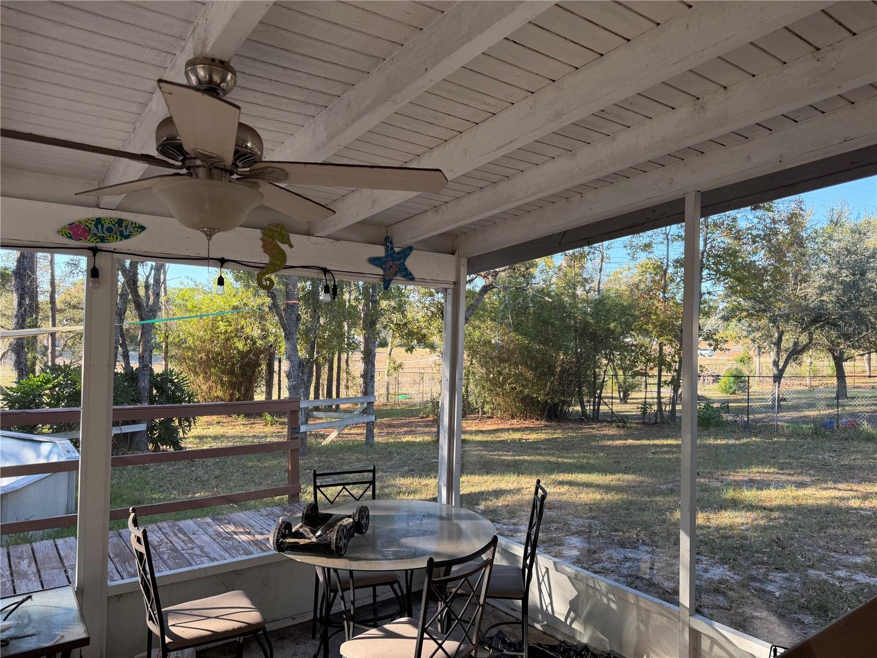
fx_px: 608
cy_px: 329
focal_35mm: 24
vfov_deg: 56.8
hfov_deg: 71.6
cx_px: 438
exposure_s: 1/230
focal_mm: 6.76
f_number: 1.78
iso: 80
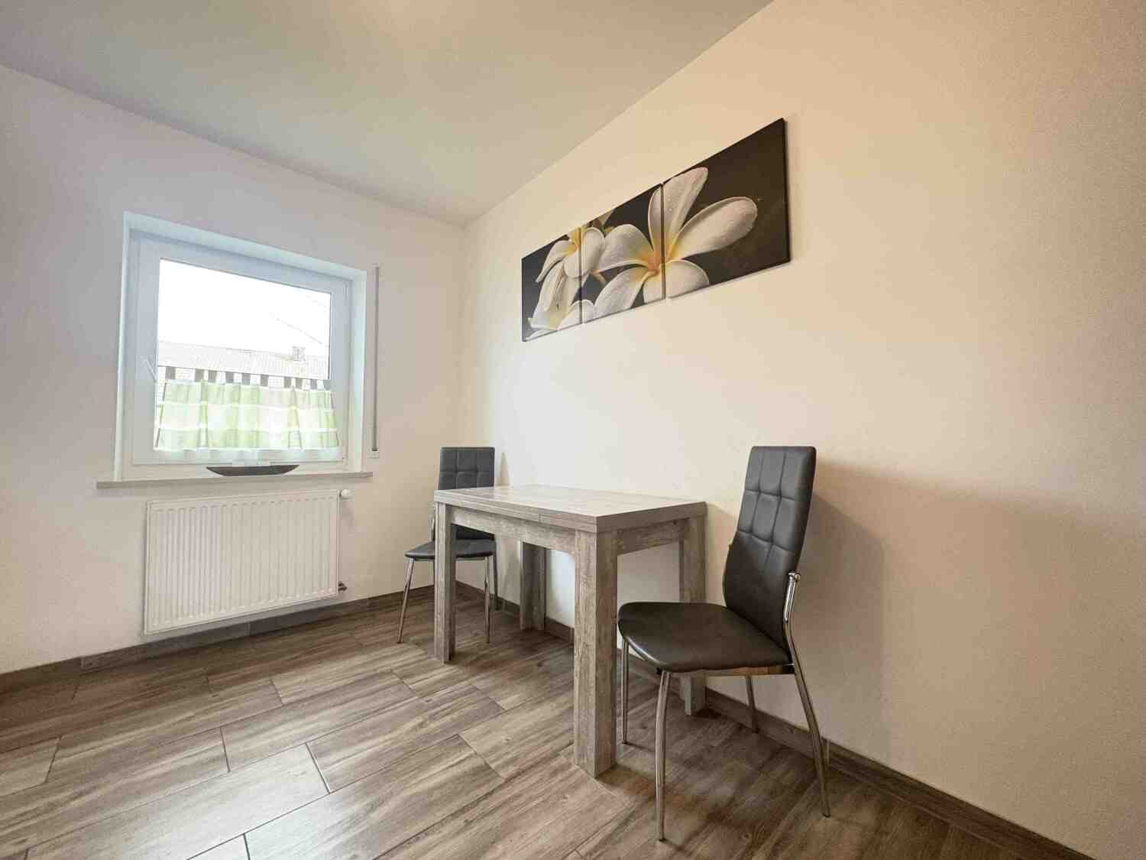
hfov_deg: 102.1
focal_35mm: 14
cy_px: 430
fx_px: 463
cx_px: 573
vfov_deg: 85.7
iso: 800
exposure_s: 1/60
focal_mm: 2.22
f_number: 2.2
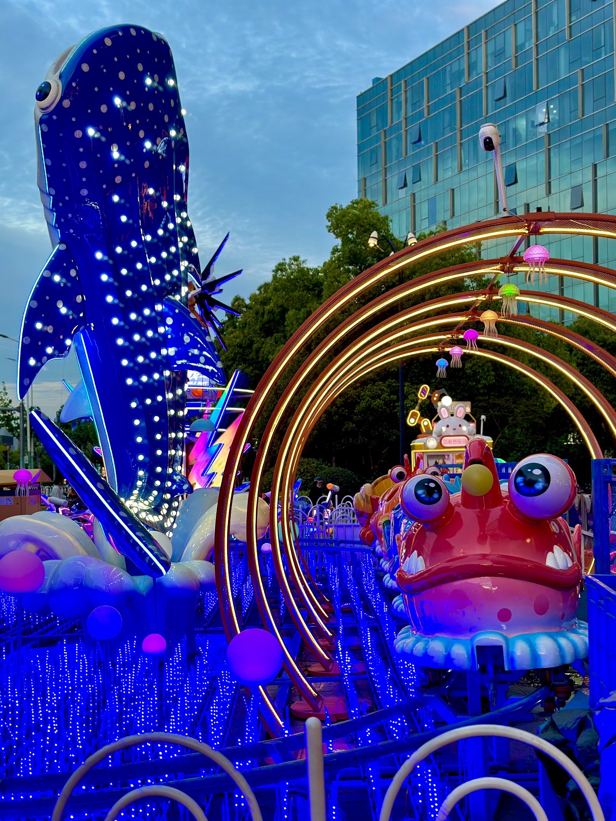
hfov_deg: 30.3
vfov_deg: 39.7
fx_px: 1139
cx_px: 308
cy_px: 410
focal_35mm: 48
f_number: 1.78
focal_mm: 6.86
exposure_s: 1/100
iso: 80
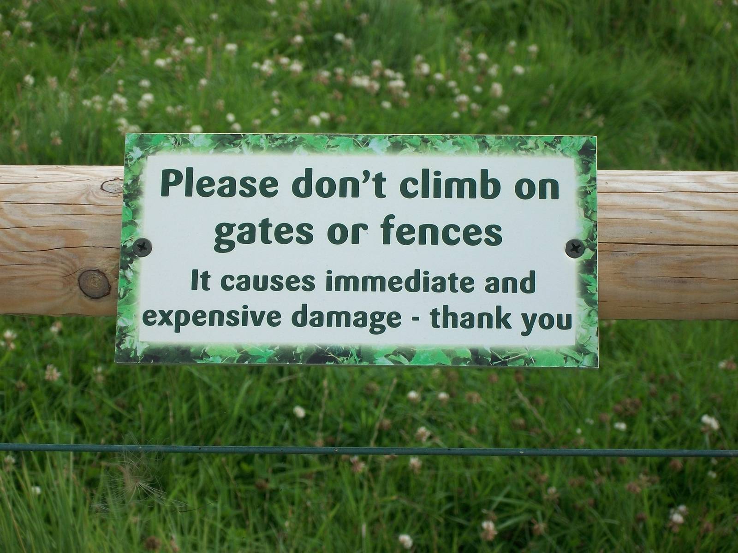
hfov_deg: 20.4
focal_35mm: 96
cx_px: 369
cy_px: 276
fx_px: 2047
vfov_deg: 15.4
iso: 80
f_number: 5.2
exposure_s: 1/500
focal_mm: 17.1
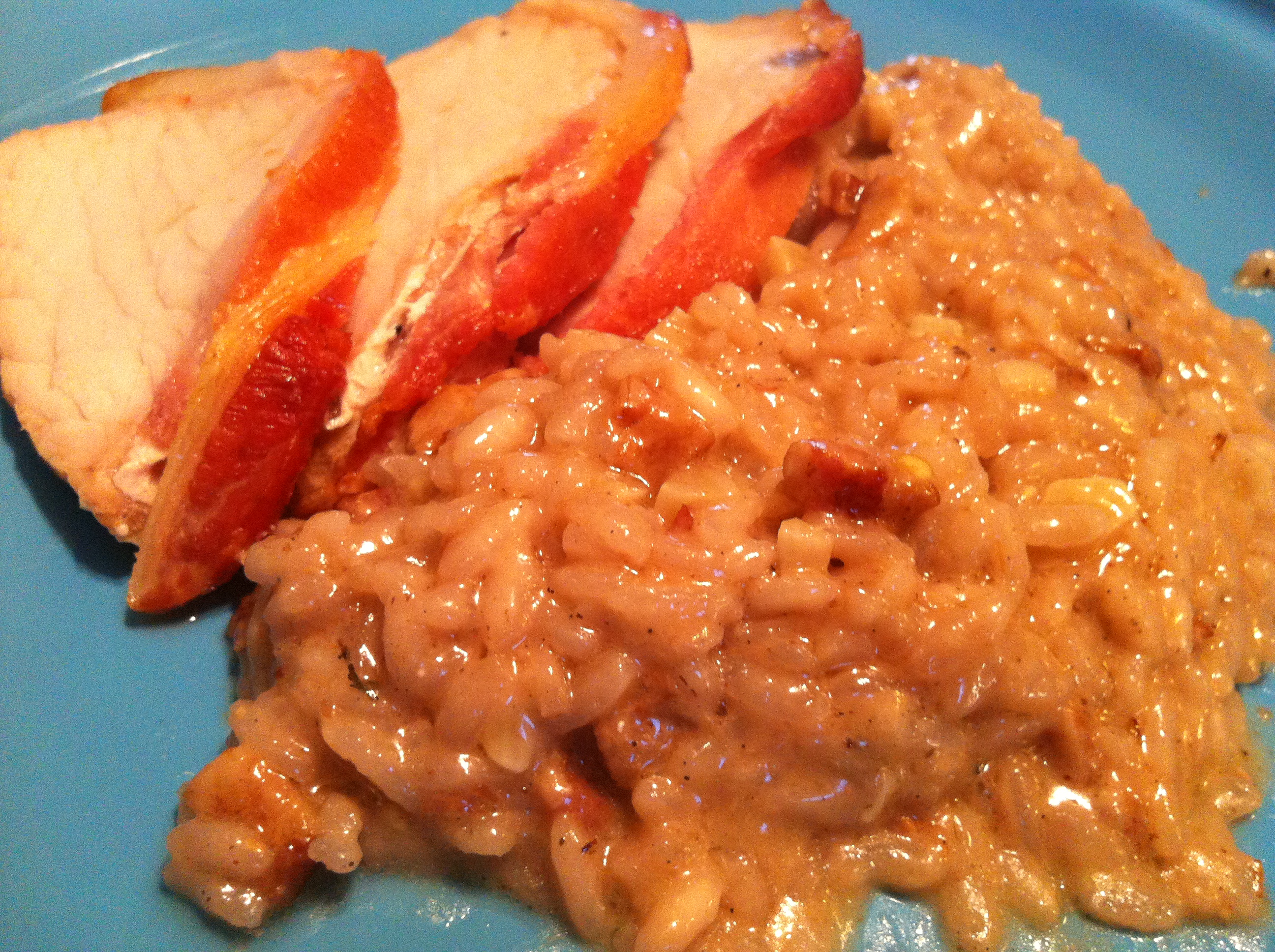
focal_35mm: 35
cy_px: 476
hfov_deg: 52.7
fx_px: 1287
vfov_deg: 40.6
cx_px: 638
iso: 250
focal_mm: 3.85
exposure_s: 1/15
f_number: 2.8
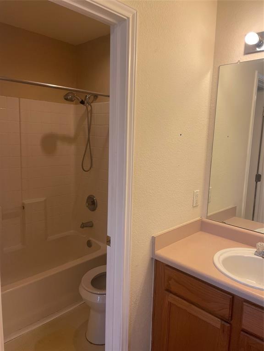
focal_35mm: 26
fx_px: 264
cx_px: 132
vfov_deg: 67.3
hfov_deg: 53.1
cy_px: 176
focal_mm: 4.2
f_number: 1.6
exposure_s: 1/60
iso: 64
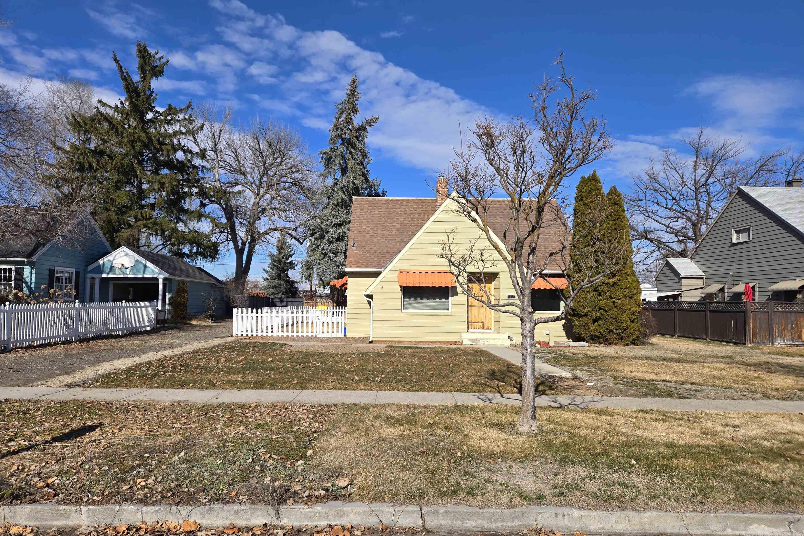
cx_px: 401
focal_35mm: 24
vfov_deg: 53.1
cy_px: 261
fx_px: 536
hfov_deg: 73.7
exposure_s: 1/2503
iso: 25
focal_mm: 5.4
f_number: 1.8
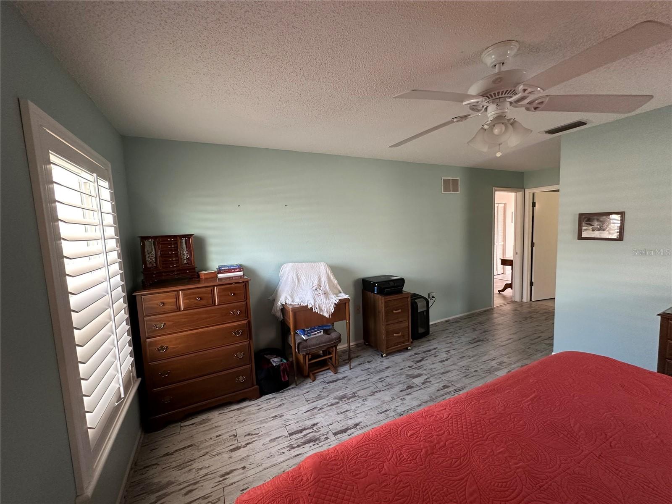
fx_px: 272
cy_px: 252
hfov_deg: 102.1
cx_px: 336
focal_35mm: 14
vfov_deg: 85.7
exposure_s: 1/120
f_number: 2.2
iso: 250
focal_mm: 2.22
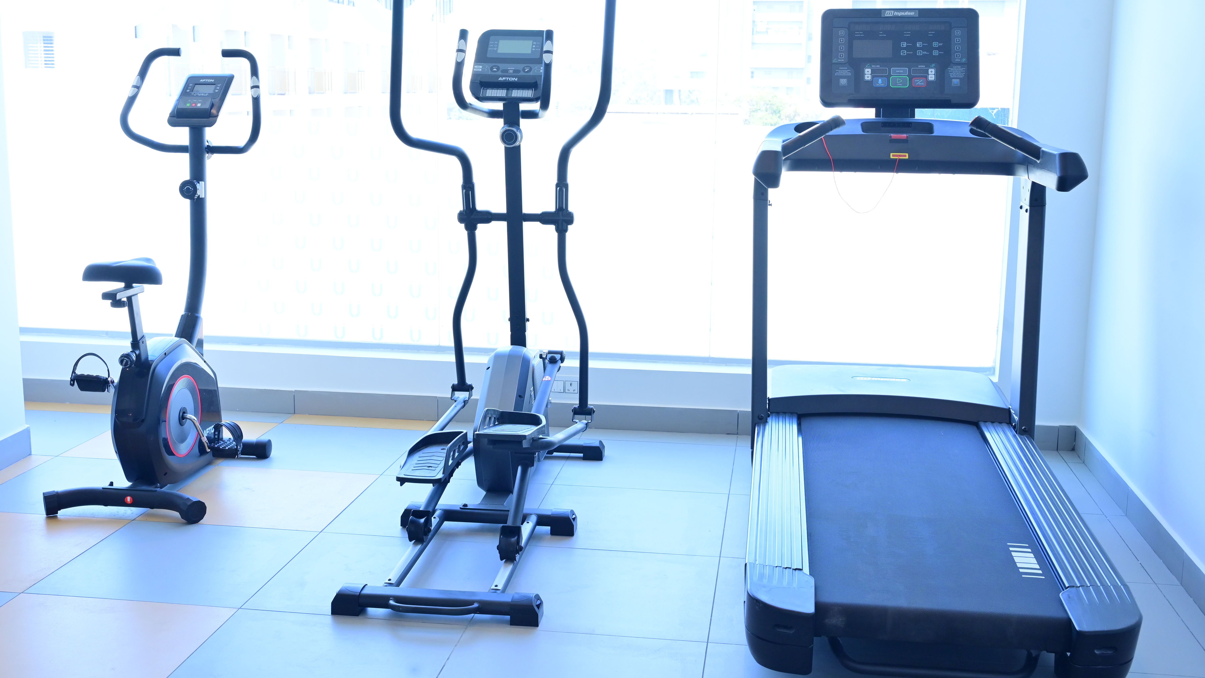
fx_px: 1246
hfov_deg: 51.6
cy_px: 308
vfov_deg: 30.4
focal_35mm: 39
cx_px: 599
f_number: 8
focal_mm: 37
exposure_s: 1/160
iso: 1250
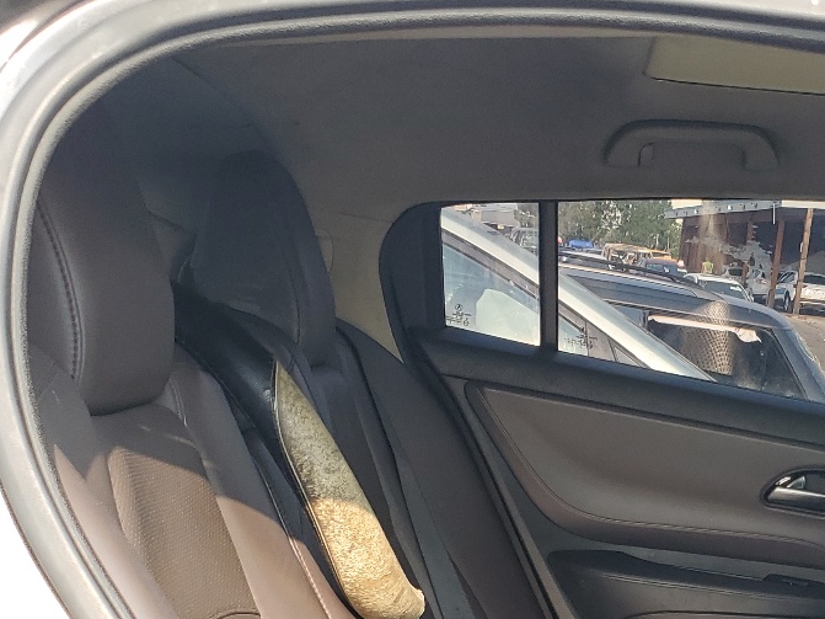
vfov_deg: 22.3
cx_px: 744
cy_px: 681
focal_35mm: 62
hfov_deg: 29.9
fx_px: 1477
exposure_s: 1/400
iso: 50
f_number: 1.5
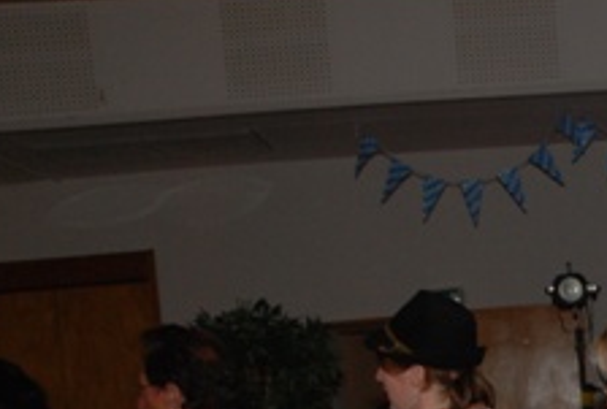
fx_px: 1303
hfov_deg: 22.8
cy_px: 471
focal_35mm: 77
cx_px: 832
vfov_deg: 17.2
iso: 400
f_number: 5.6
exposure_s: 1/60
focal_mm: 18
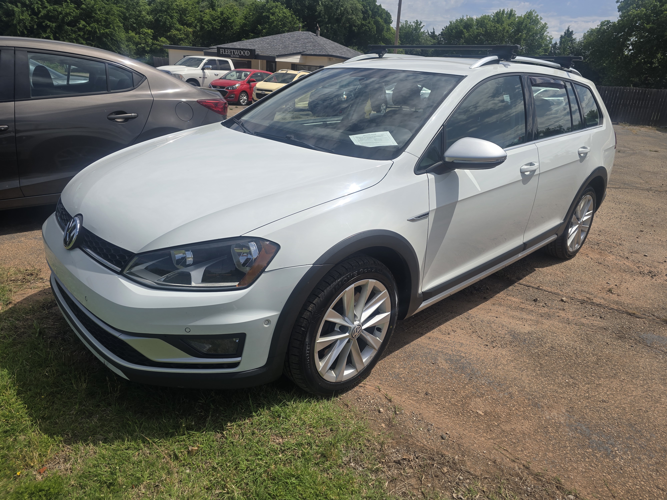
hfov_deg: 73.9
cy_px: 250
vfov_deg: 58.9
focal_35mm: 23
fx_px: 443
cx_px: 334
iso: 12
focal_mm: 6.3
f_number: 1.7
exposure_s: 1/1437
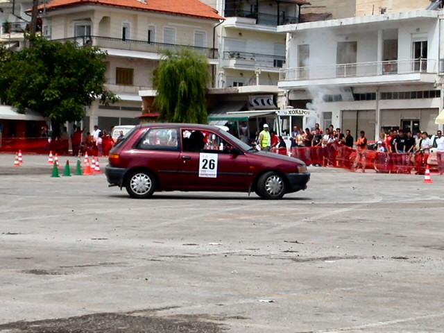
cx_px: 222
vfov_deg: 19.1
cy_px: 166
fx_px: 988
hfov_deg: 25.3
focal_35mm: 77
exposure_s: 1/1340
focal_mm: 11.8
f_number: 4
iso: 100
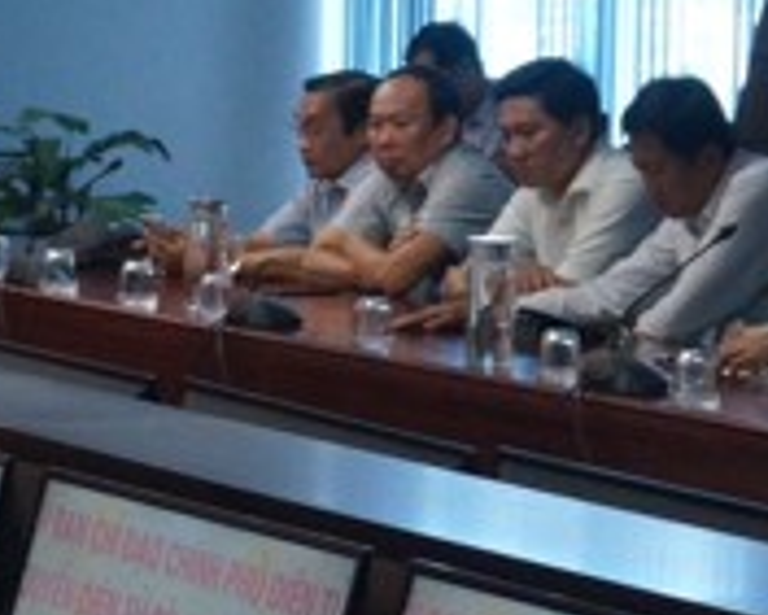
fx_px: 5370
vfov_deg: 6.5
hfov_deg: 8.0
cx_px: -415
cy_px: 591
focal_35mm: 236
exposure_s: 1/100
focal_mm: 37
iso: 1600
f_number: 7.1
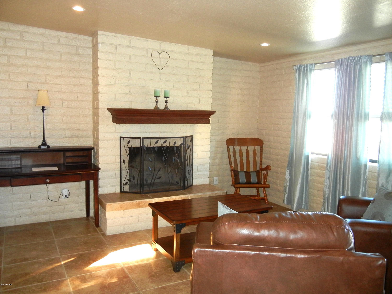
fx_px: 340
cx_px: 196
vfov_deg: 46.8
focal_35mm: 30
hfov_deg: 60.0
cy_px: 147
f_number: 3.5
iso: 337
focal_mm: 5.4
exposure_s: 1/30
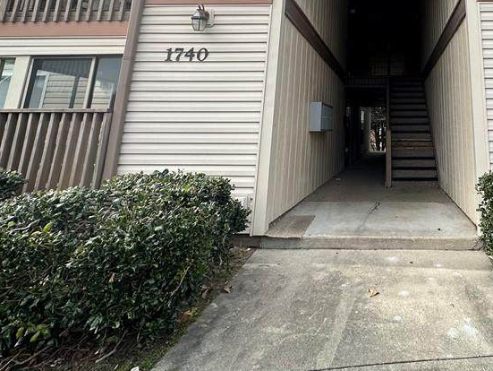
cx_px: 382
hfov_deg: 62.5
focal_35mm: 26
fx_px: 371
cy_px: 42
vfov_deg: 48.0
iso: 40
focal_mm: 2.22
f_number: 2.2
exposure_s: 1/707
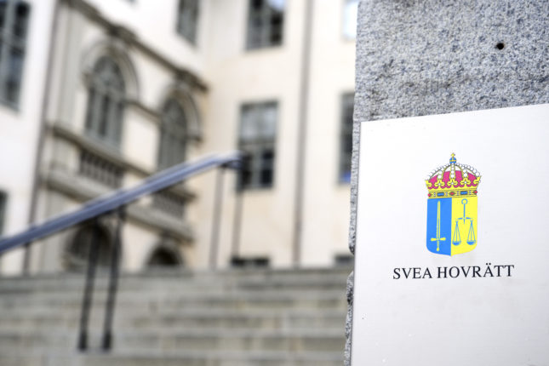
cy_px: 183
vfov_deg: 20.6
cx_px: 274
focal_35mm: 66
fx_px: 1006
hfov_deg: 30.5
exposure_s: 1/1000
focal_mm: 66
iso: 800
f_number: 5.6
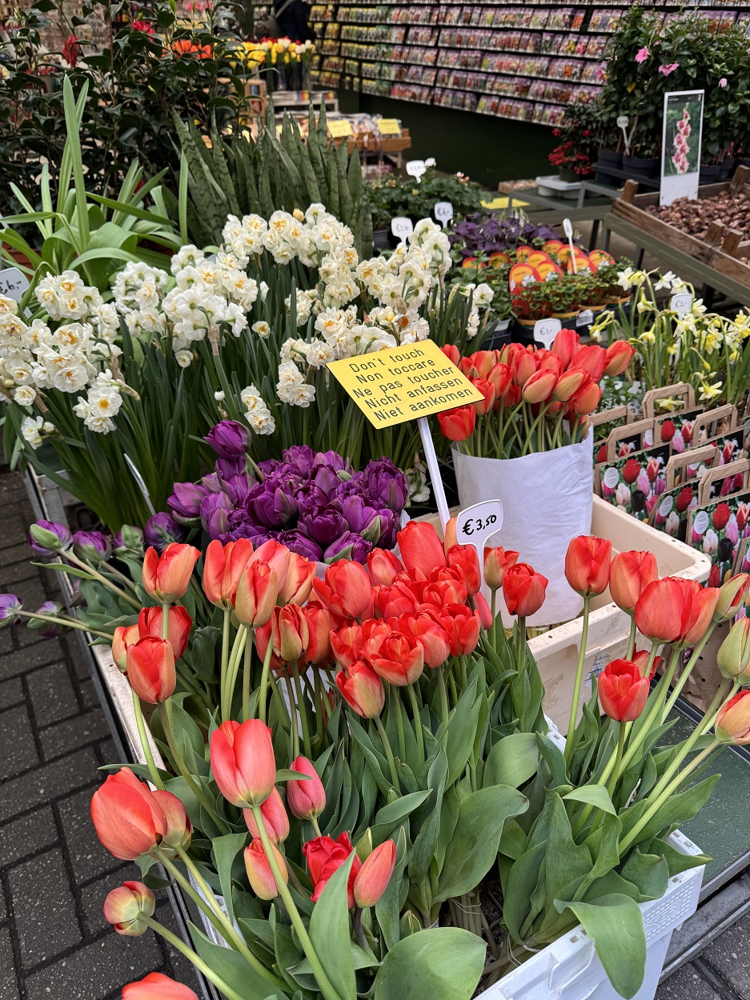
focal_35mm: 24
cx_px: 375
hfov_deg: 56.8
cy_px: 500
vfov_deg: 71.6
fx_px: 694
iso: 80
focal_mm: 6.76
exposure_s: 1/392
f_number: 1.78
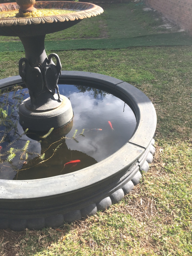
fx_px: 214
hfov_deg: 48.2
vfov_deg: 61.6
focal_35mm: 29
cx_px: 96
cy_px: 128
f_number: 2.2
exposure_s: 1/450
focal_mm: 4.15
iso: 25
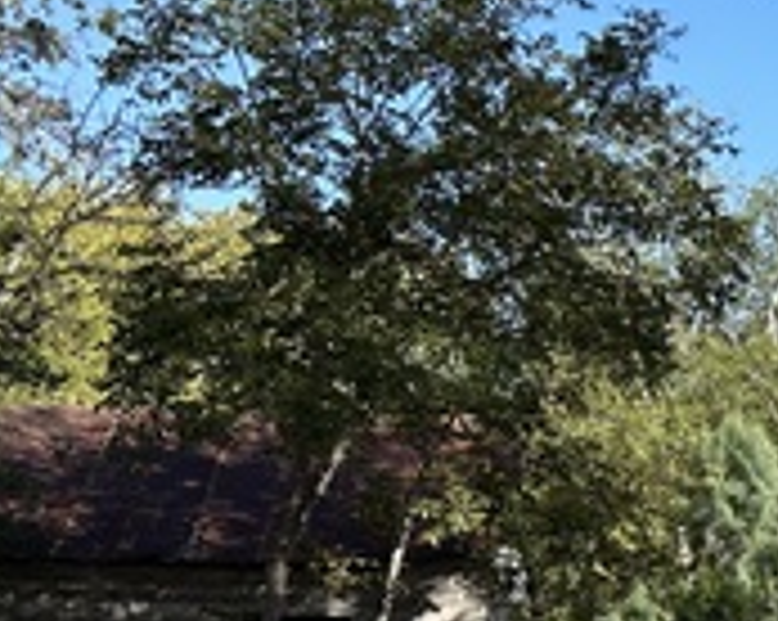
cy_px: 549
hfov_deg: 17.6
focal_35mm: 94
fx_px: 2162
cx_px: 1264
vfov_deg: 16.1
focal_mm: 5.7
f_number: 1.5
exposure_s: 1/2513
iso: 50
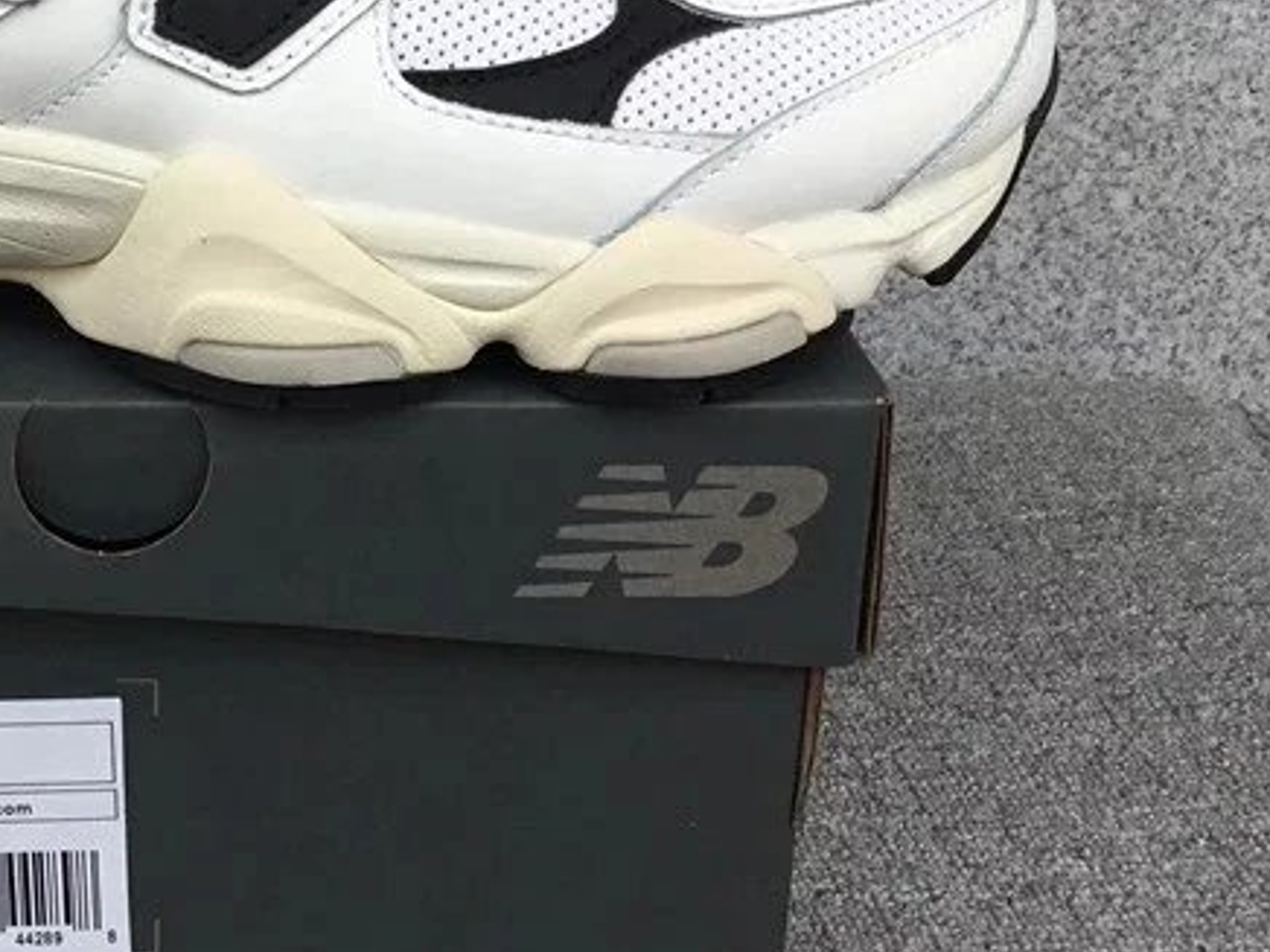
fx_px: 2348
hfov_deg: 29.3
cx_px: 192
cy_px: 252
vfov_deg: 22.7
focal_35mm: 64
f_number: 2.4
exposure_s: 1/390
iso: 25
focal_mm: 3.3
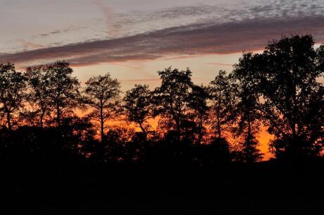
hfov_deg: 14.9
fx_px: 1240
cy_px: 108
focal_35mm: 138
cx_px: 162
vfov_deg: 9.9
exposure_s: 1/40
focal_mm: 92
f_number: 10
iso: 800
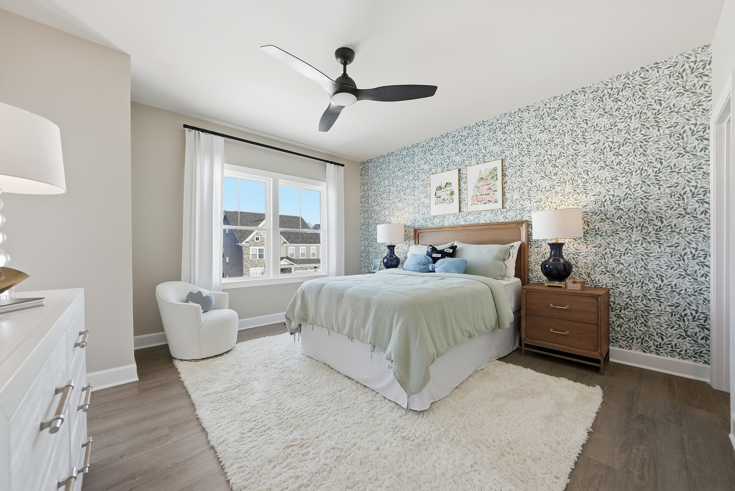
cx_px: 368
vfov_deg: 85.5
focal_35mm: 13
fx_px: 266
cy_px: 246
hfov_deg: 108.3
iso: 640
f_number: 7.1
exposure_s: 1/1250
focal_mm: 13
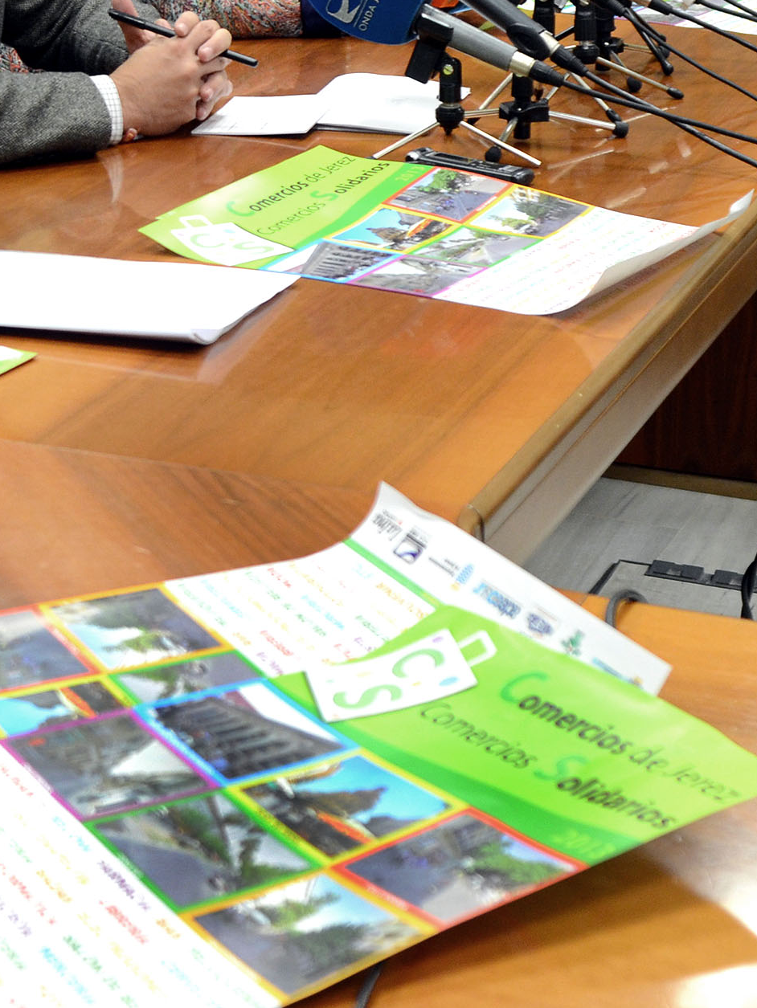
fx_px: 2652
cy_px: 331
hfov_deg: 15.9
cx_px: 12
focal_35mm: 91
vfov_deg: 21.4
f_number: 5
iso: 800
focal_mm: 28
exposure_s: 1/50
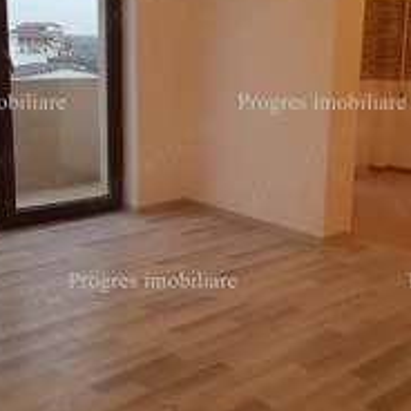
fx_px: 672
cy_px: 199
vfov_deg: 34.0
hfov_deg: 34.0
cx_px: 230
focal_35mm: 50
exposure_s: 1/50
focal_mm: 4.3
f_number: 1.7
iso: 80
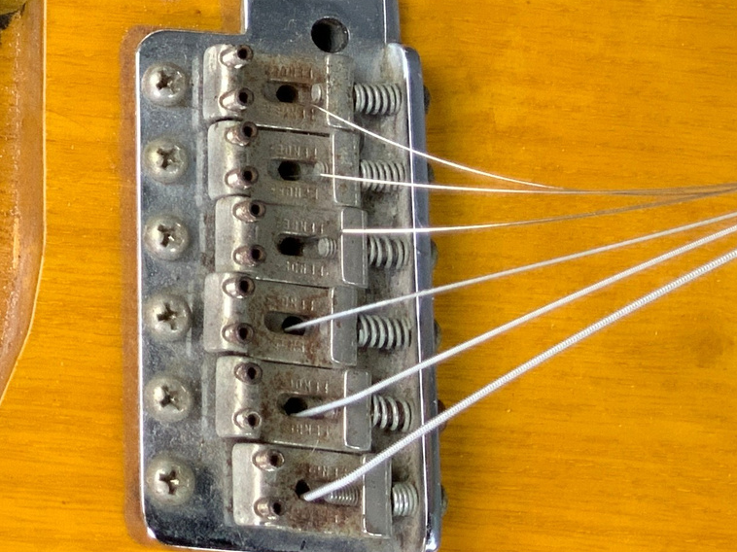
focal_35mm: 98
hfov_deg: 17.8
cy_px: -21
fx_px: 2086
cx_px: -389
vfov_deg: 14.8
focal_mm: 3
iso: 80
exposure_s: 1/60
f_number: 1.8
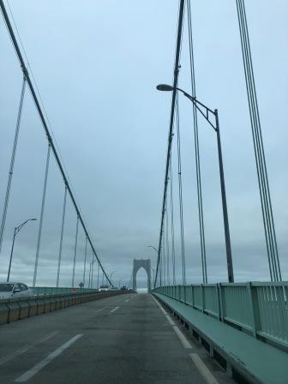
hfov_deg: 49.7
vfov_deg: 63.4
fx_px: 311
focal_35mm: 28
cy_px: 192
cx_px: 144
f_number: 1.8
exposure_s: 1/533
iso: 20
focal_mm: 4
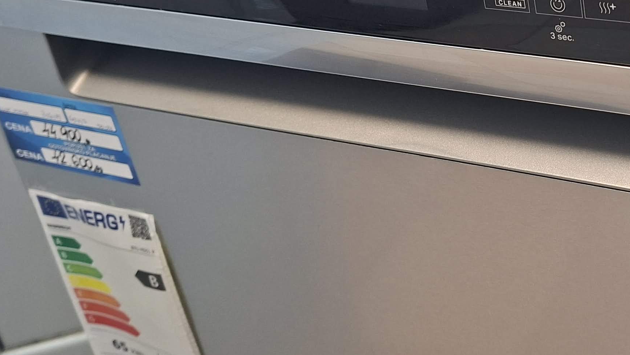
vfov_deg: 20.5
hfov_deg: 33.9
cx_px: 576
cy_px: 66
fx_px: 969
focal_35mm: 58
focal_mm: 5.54
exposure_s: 1/50
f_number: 1.8
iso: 320
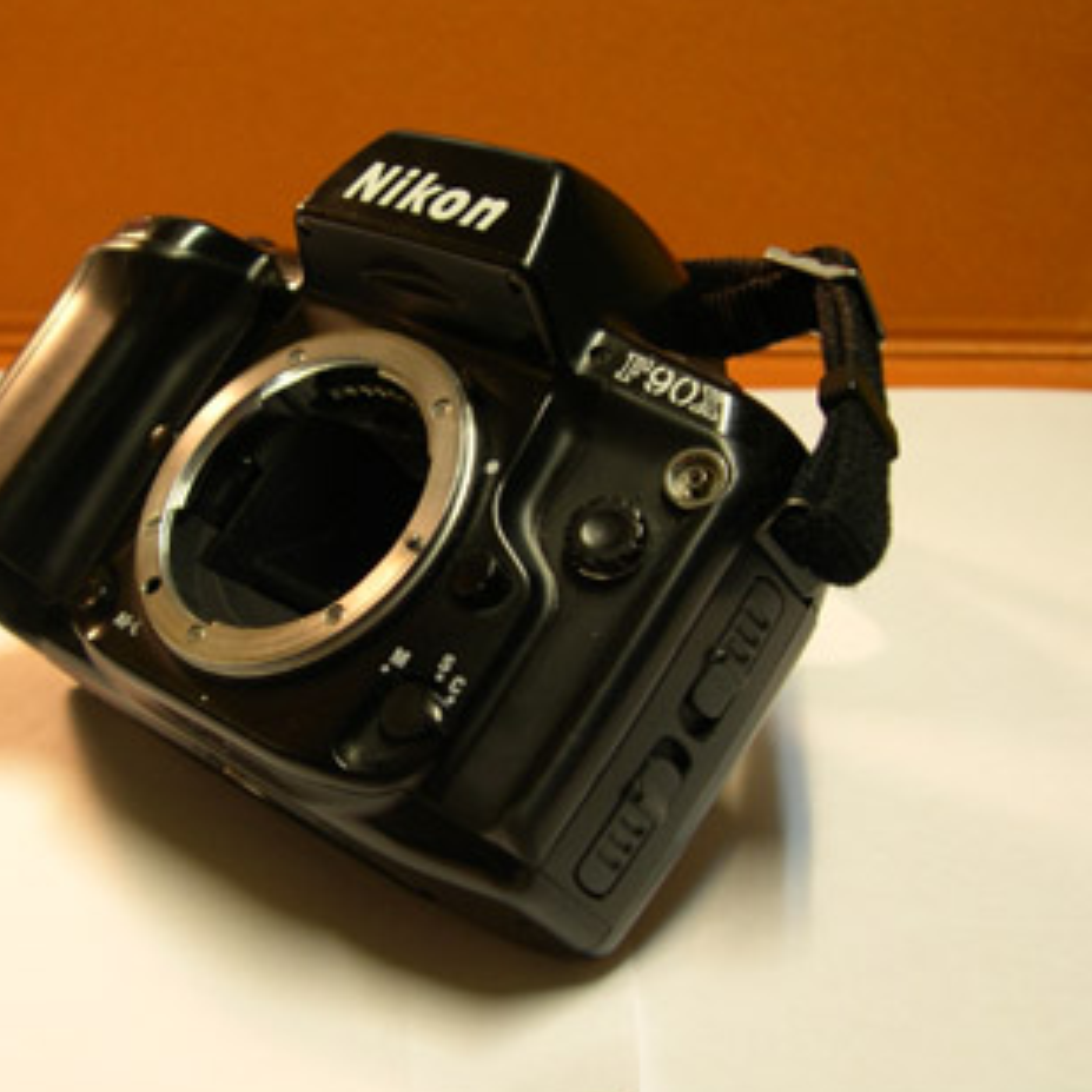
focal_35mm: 51
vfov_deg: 33.4
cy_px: 546
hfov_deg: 33.0
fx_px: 1820
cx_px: 345
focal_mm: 9
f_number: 2.9
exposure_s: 1/8
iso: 100
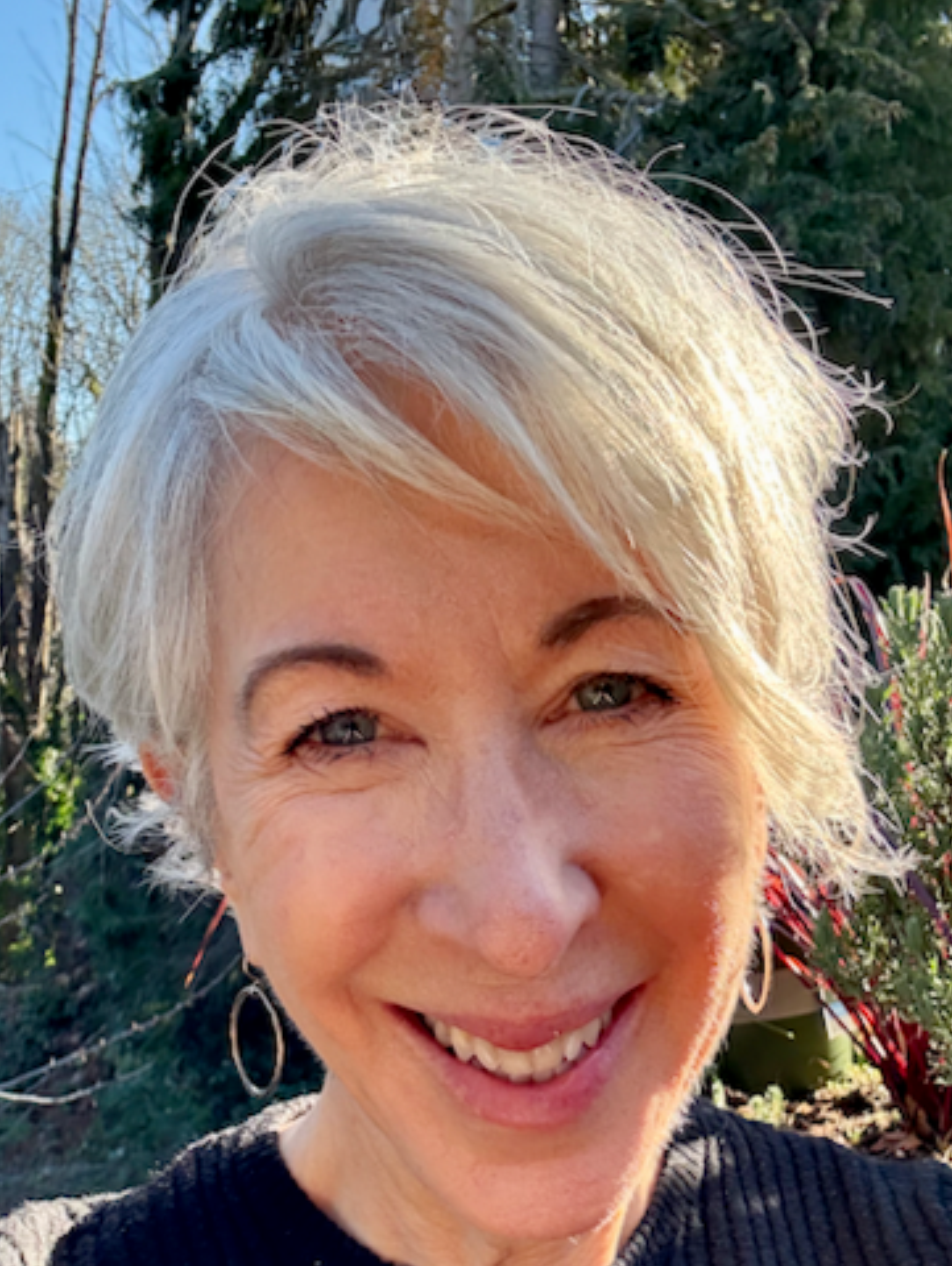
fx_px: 1464
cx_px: 444
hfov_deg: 36.0
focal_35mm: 40
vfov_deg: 46.4
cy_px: 783
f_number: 1.9
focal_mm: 2.69
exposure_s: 1/280
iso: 40
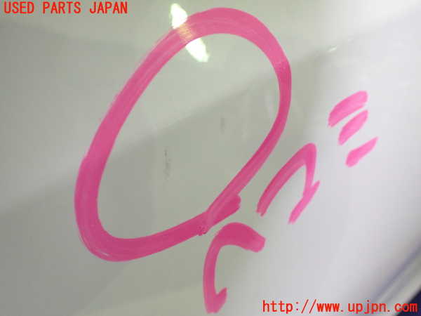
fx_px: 365
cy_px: 158
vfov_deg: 46.8
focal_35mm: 30
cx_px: 210
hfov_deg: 60.0
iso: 800
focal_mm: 5.4
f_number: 2.3
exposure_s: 1/100
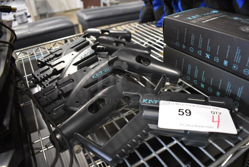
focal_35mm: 27
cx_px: 124
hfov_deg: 67.3
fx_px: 187
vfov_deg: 48.0
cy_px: 84
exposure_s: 1/125
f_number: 3.5
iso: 6400
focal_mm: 18
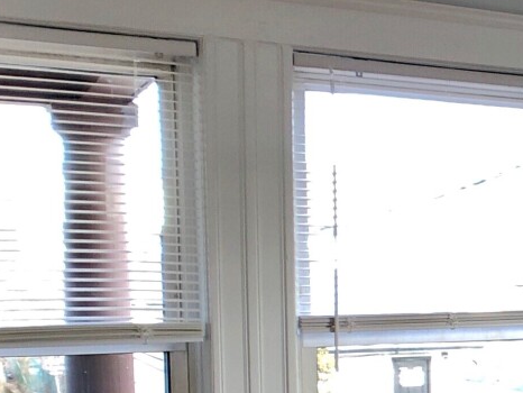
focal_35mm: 123
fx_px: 1859
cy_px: 394
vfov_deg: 11.9
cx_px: 778
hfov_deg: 14.9
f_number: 1.8
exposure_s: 1/30
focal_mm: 3.99
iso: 25
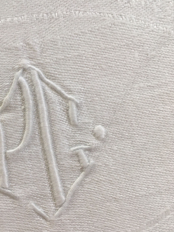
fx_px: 268
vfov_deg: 46.7
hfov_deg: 35.5
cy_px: 130
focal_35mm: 40
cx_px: 55
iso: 32
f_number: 2.2
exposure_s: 1/33
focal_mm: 4.15
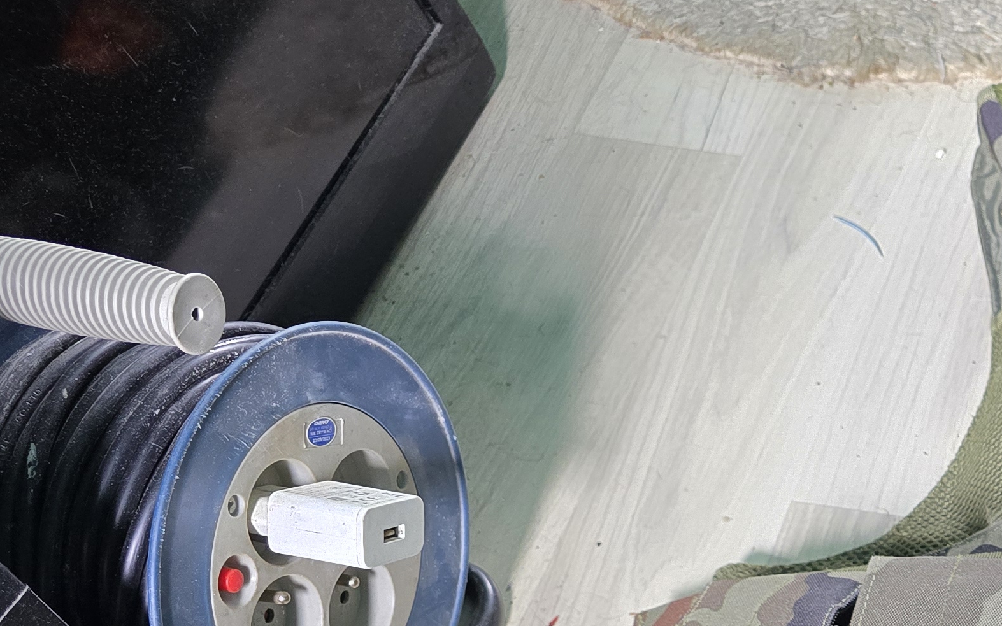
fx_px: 1693
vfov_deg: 19.3
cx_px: 1273
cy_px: 818
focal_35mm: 62
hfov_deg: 27.8
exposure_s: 1/39
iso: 400
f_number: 1.7
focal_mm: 6.3
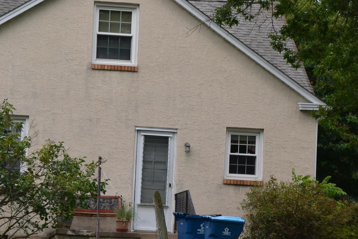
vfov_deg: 7.4
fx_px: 1849
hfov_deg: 11.1
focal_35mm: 186
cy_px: 118
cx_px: 141
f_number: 5.6
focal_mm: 65
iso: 200
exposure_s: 1/500
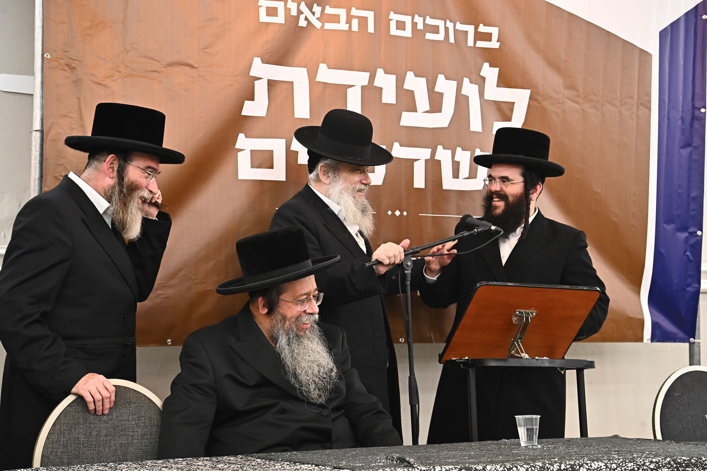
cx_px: 354
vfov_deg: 22.6
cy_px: 236
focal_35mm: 60
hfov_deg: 33.4
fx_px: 1178
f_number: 5.6
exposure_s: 1/100
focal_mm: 60
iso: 2500
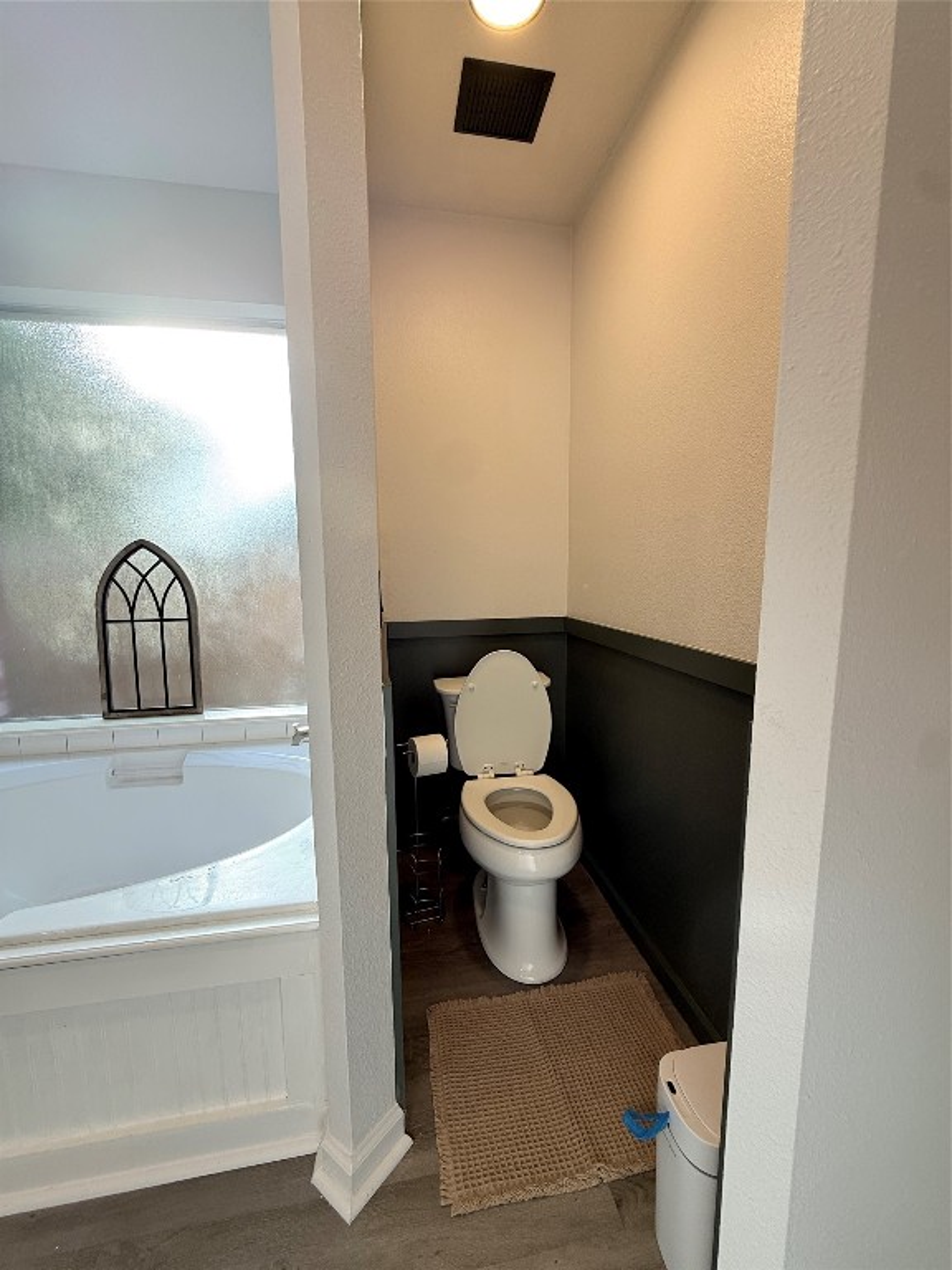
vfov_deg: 102.1
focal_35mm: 14
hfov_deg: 85.7
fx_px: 513
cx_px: 476
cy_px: 635
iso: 64
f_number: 2.2
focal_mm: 2.22
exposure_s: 1/99
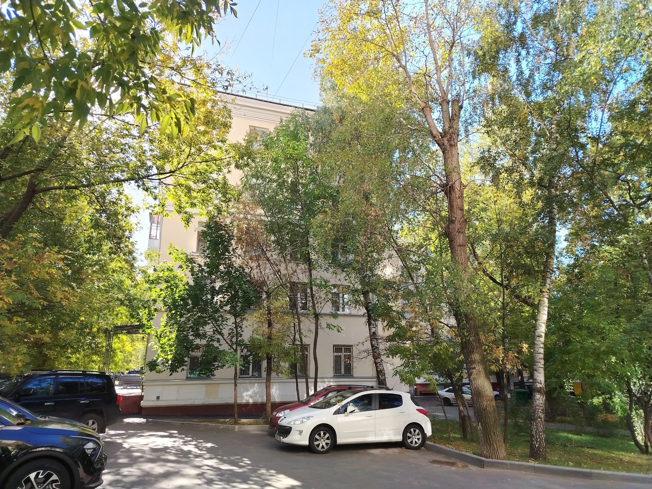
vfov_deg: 56.8
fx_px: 452
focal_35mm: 24
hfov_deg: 71.6
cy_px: 244
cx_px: 326
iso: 406
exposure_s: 1/900
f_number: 1.75
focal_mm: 5.25
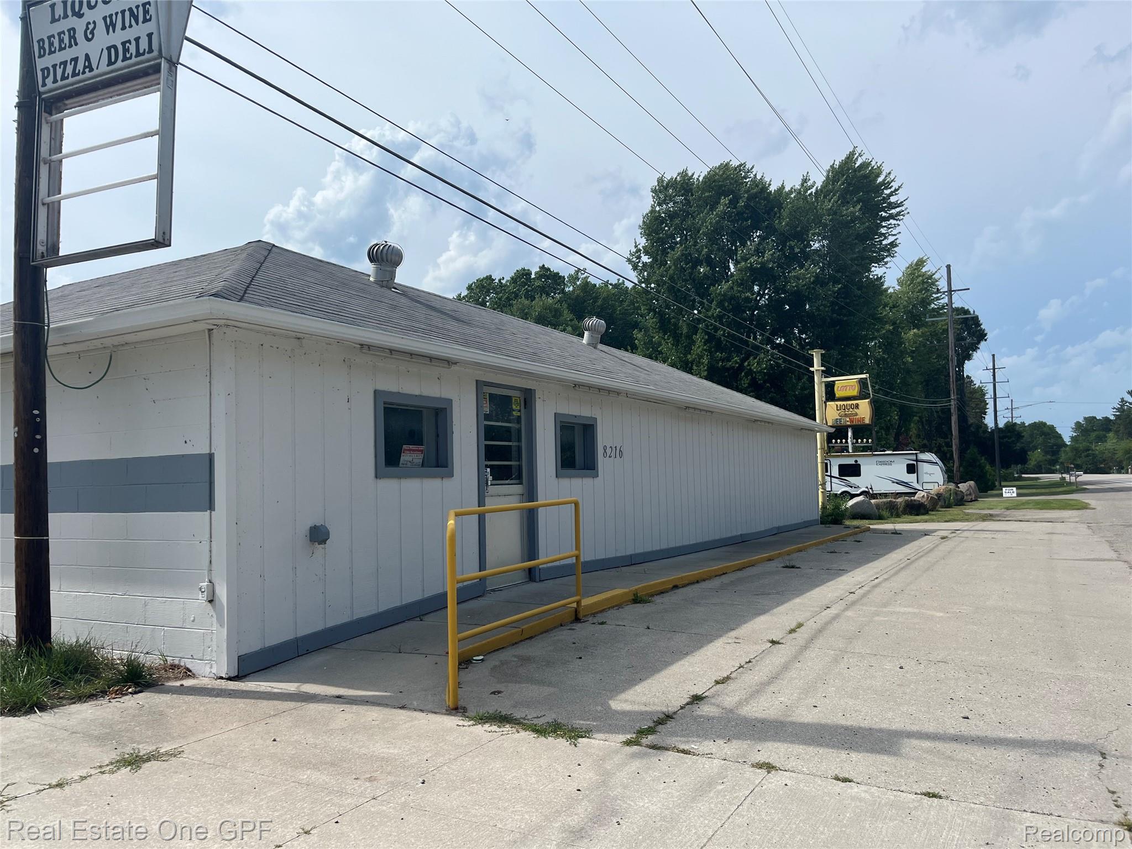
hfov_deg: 67.3
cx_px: 566
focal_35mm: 26
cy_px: 424
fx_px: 850
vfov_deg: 53.1
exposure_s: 1/4651
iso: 50
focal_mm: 5.1
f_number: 1.6
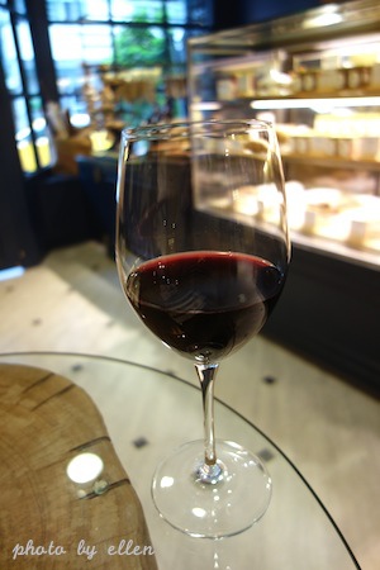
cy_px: 285
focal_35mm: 28
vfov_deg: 65.5
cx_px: 190
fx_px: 443
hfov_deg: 46.4
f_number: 1.8
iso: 250
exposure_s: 1/30
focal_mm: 10.4
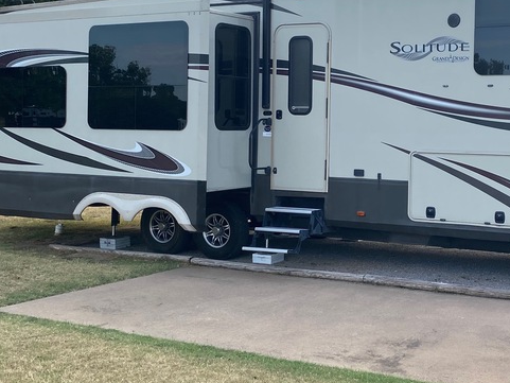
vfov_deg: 27.0
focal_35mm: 54
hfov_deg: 34.2
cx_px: 427
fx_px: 796
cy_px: 150
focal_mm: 4.25
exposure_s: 1/1346
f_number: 1.8
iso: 32
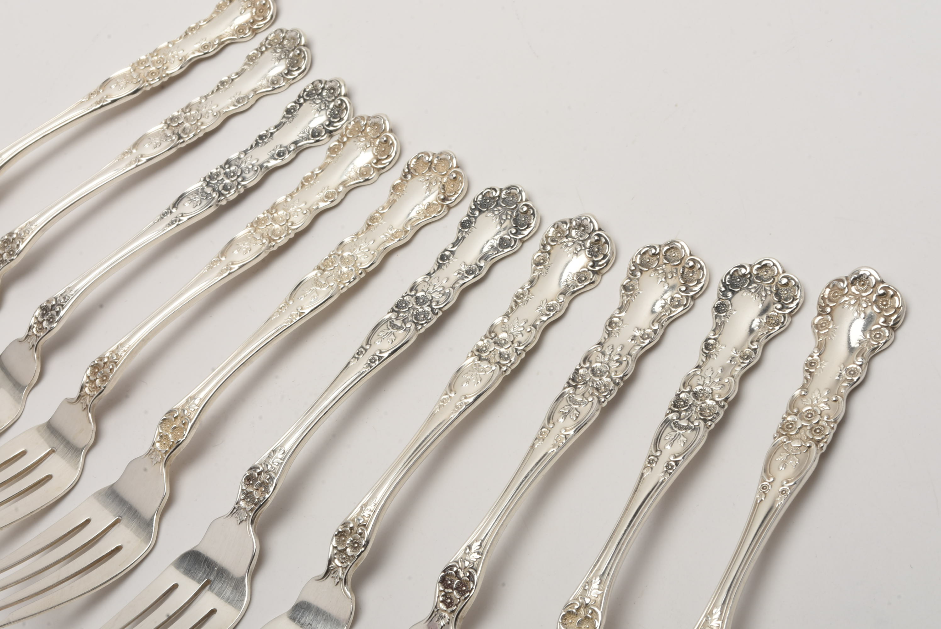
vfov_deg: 16.6
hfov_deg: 24.6
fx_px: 2158
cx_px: 470
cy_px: 314
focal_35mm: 82
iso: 100
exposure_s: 1/125
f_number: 25
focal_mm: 55
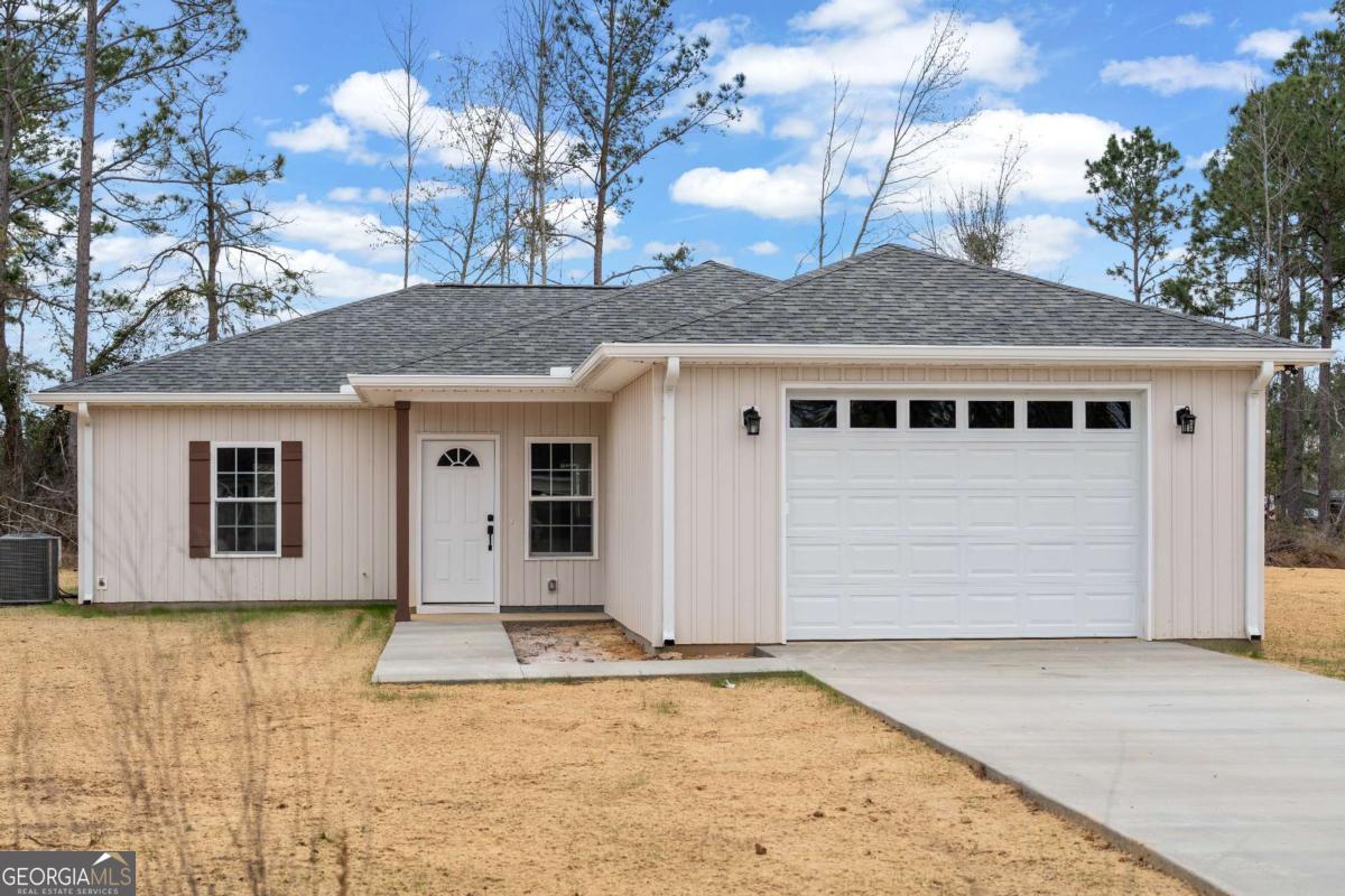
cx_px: 672
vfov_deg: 27.0
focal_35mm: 50
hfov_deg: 39.6
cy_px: 448
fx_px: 1868
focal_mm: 50
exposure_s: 1/640
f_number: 5
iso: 100
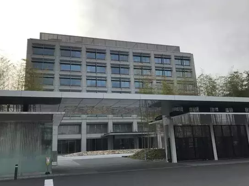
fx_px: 223
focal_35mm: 31
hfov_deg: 58.4
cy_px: 94
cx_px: 119
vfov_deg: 45.4
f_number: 1.8
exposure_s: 1/1773
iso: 20
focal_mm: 3.99
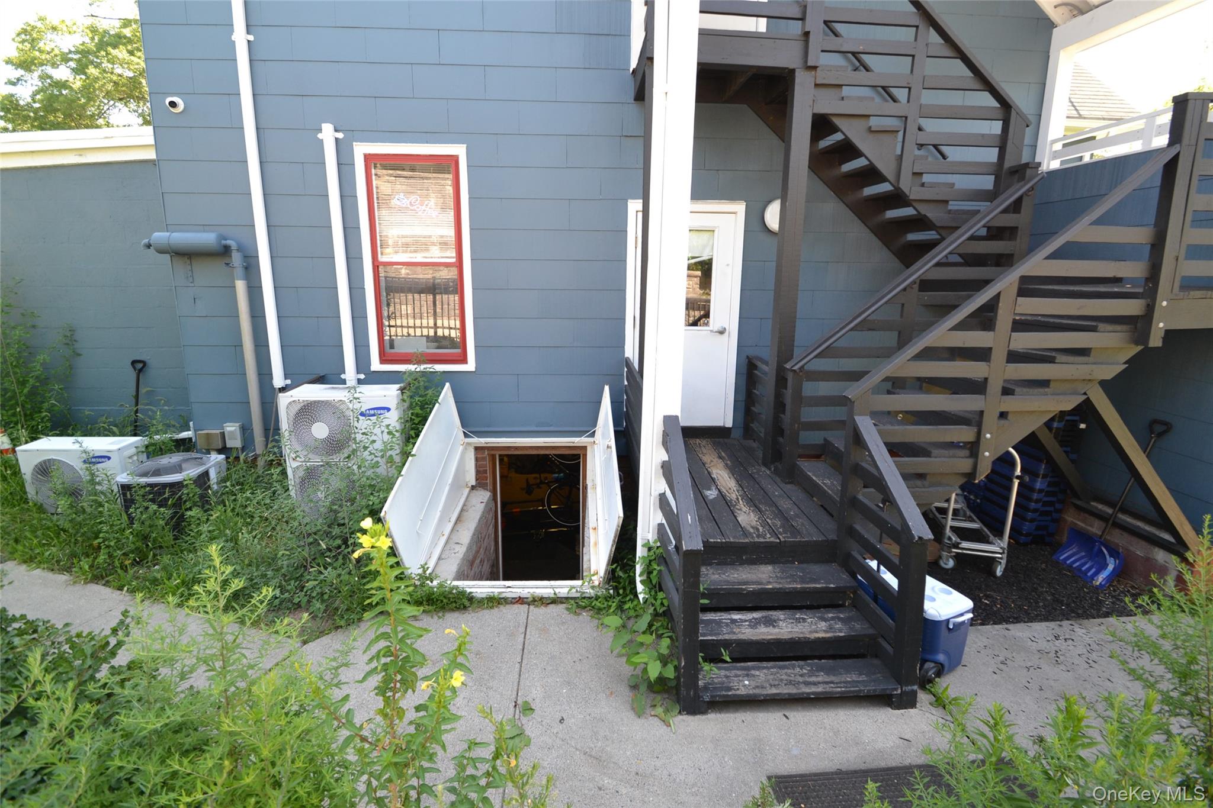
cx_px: 606
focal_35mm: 15
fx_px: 505
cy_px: 404
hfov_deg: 100.4
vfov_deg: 77.3
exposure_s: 1/125
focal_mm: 10
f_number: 5.6
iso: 400
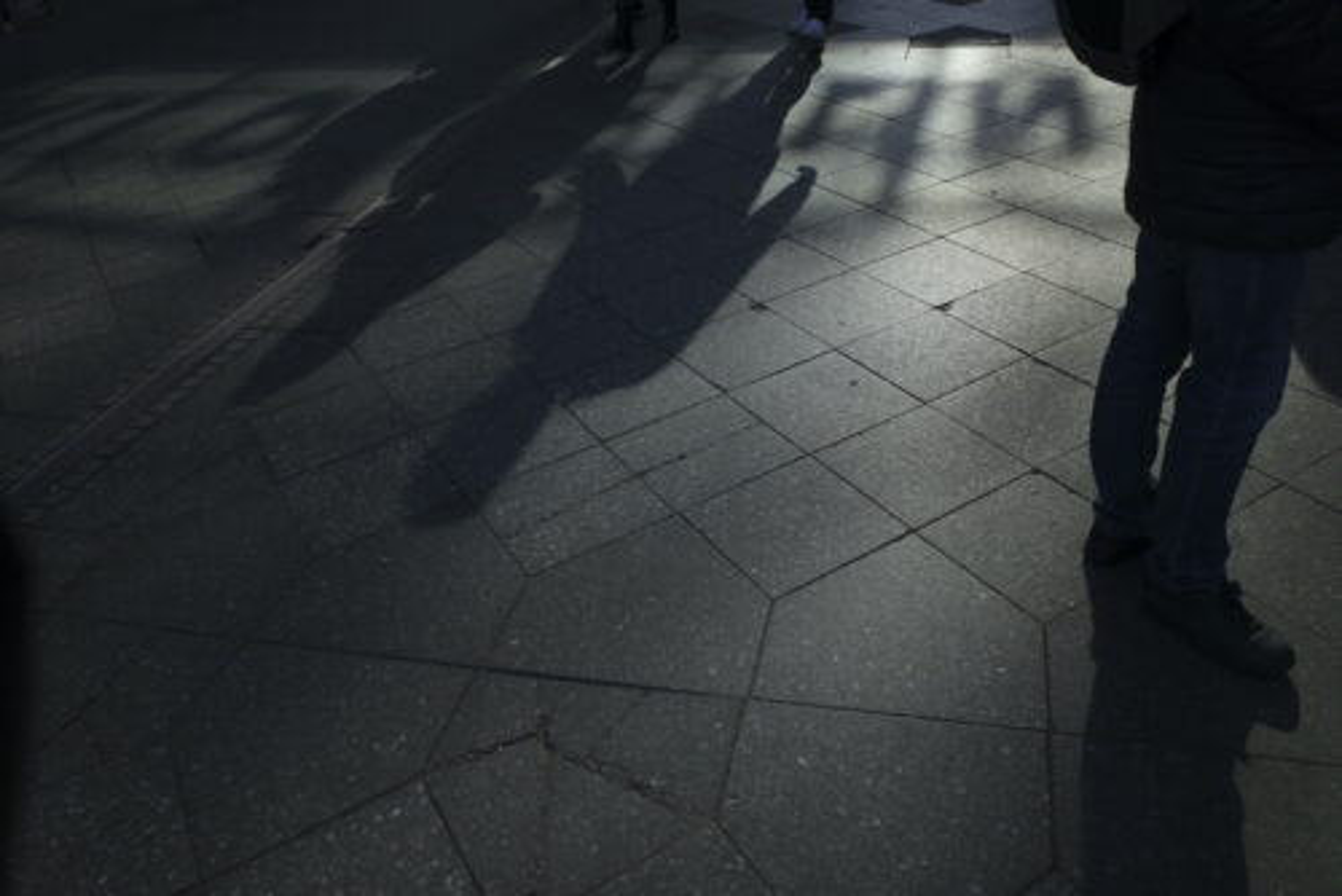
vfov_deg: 46.5
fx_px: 1044
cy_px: 448
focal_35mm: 28
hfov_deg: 65.4
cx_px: 671
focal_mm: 18.3
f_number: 7.1
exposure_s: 1/200
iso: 160
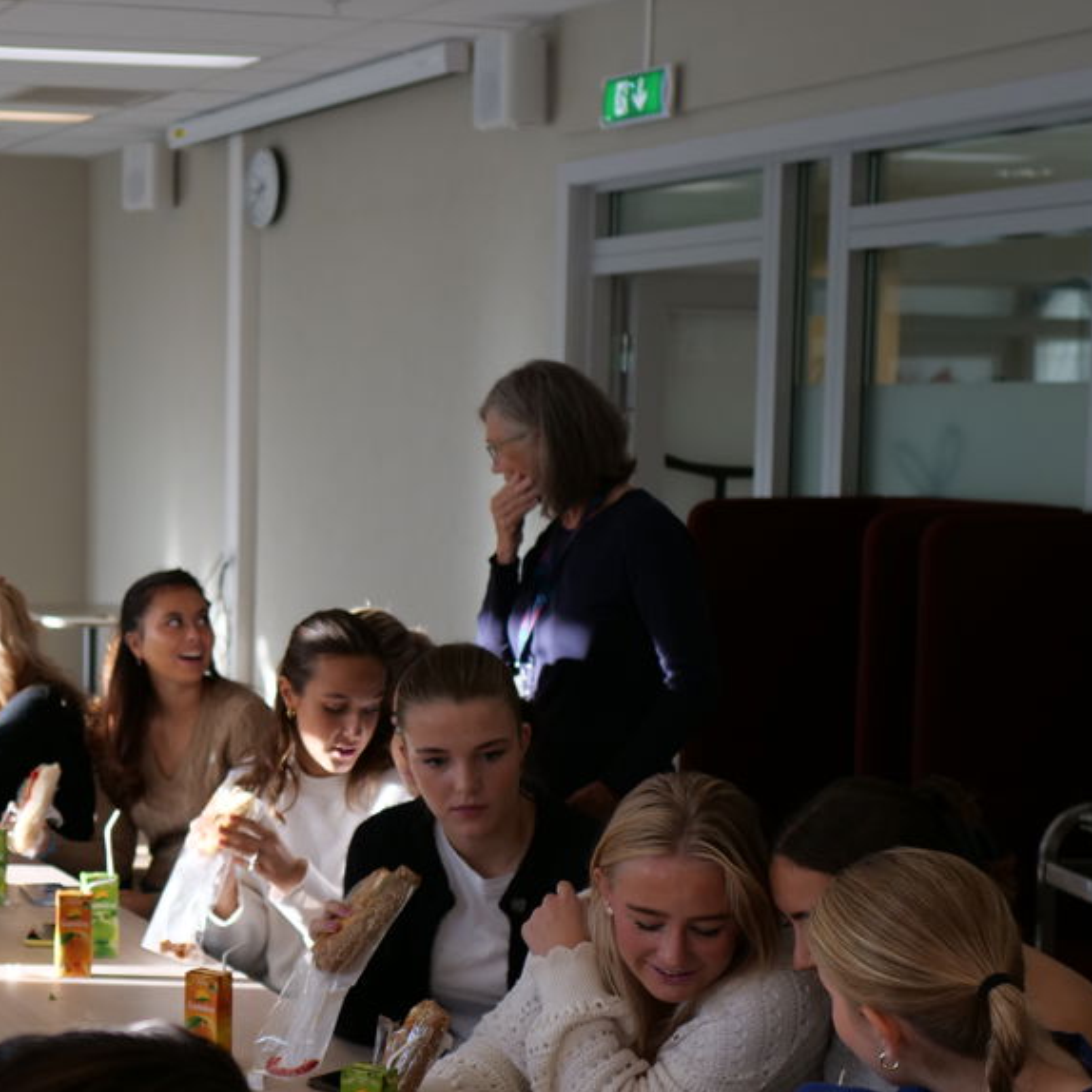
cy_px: 616
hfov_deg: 24.7
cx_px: 32
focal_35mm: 67
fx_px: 2391
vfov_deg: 25.7
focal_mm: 16
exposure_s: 1/200
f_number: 1.8
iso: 200
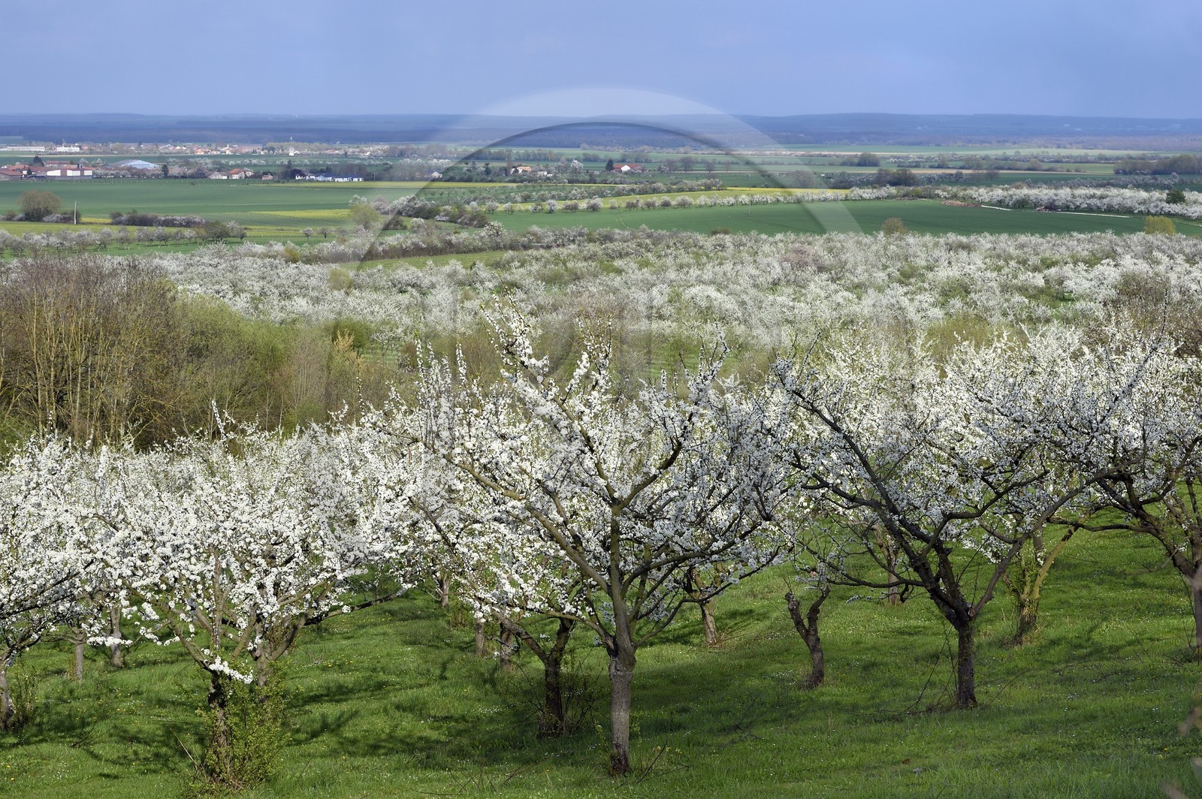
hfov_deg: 28.9
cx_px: 601
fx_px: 2335
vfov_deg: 19.4
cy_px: 400
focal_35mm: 70
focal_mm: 70
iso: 200
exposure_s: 1/400
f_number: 10
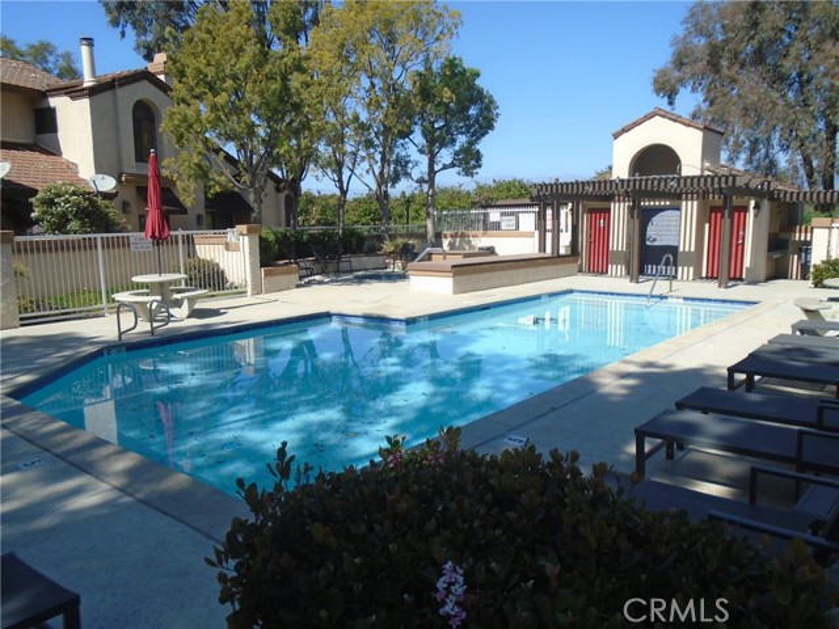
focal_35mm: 26
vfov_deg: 53.1
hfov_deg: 67.3
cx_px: 420
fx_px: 630
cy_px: 314
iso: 100
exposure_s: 1/200
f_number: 8
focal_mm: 4.6
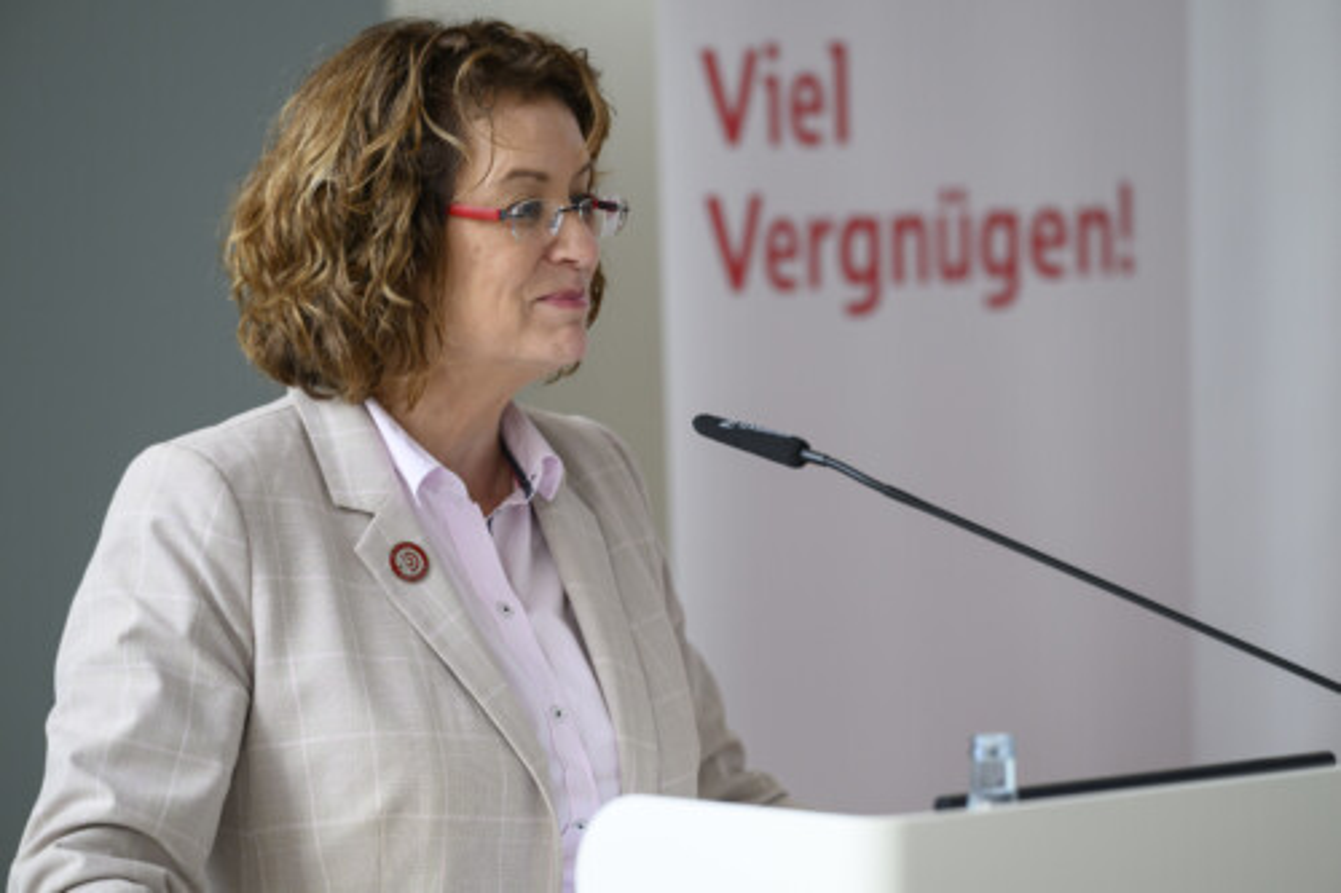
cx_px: 670
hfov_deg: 11.4
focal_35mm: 180
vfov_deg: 7.6
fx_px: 6702
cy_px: 446
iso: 1600
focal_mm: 180
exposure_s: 1/200
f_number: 4
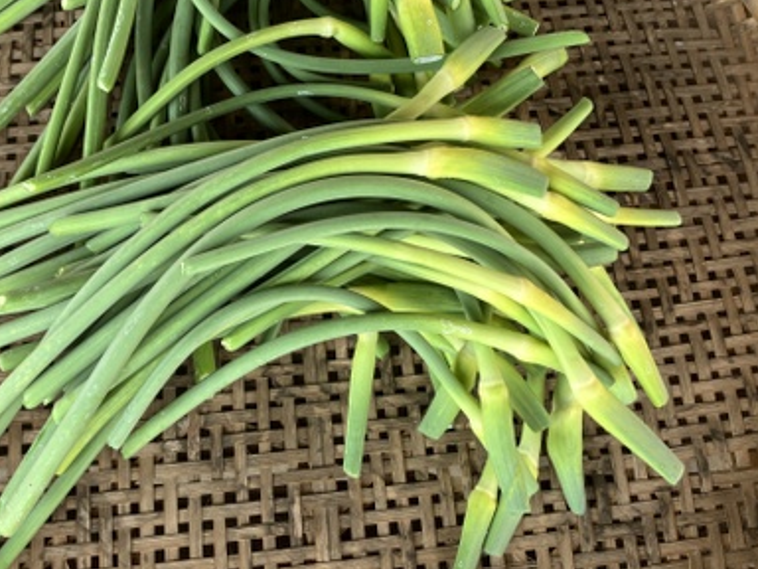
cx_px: 300
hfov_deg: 52.2
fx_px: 766
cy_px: 215
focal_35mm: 35
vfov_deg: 40.4
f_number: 1.8
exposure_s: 1/174
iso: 25
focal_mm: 3.99
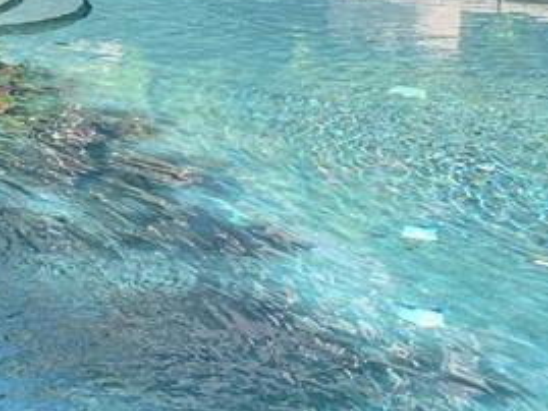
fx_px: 1568
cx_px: -432
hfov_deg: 16.6
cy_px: -126
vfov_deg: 14.3
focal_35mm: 99
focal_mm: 4.25
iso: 25
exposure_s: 1/251
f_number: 1.8
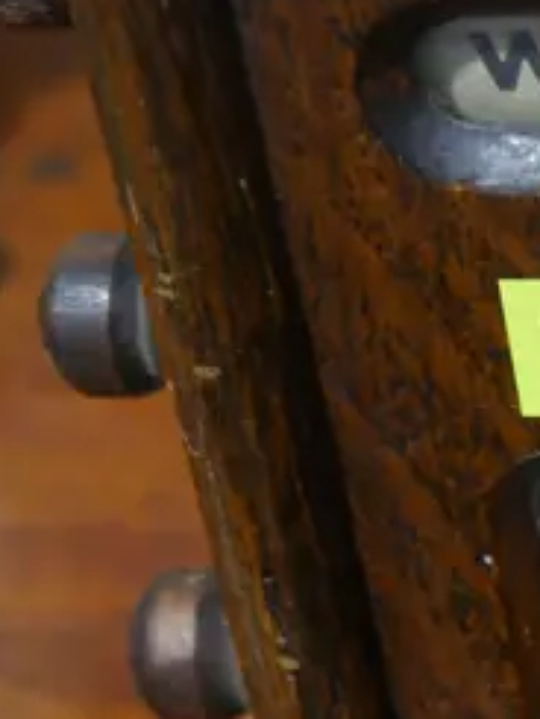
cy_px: 555
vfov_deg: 11.8
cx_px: 1029
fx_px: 3471
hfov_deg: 8.5
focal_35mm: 167
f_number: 4.5
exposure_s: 1/60
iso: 640
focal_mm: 20
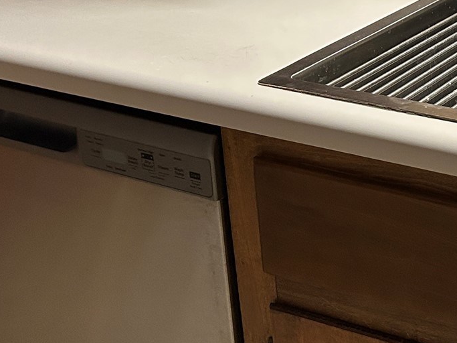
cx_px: 507
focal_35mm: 78
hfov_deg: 23.4
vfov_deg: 18.7
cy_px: 60
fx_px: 1030
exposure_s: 1/60
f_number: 1.5
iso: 320
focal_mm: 5.7
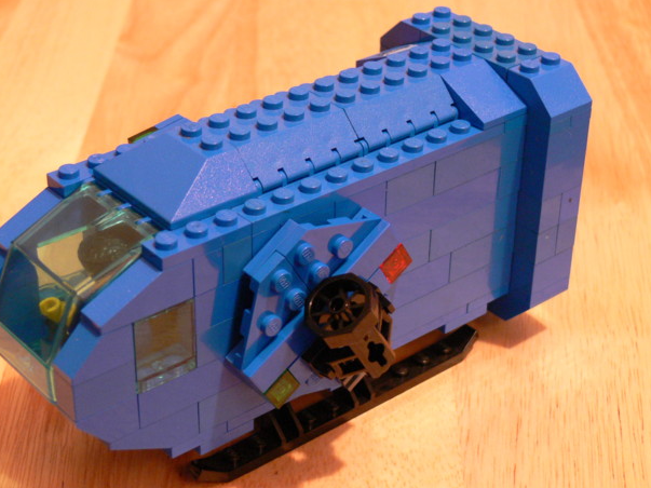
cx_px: 291
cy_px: 254
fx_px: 1354
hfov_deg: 27.0
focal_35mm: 72
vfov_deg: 20.4
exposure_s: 1/6
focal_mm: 13.2
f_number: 3.2
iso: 200
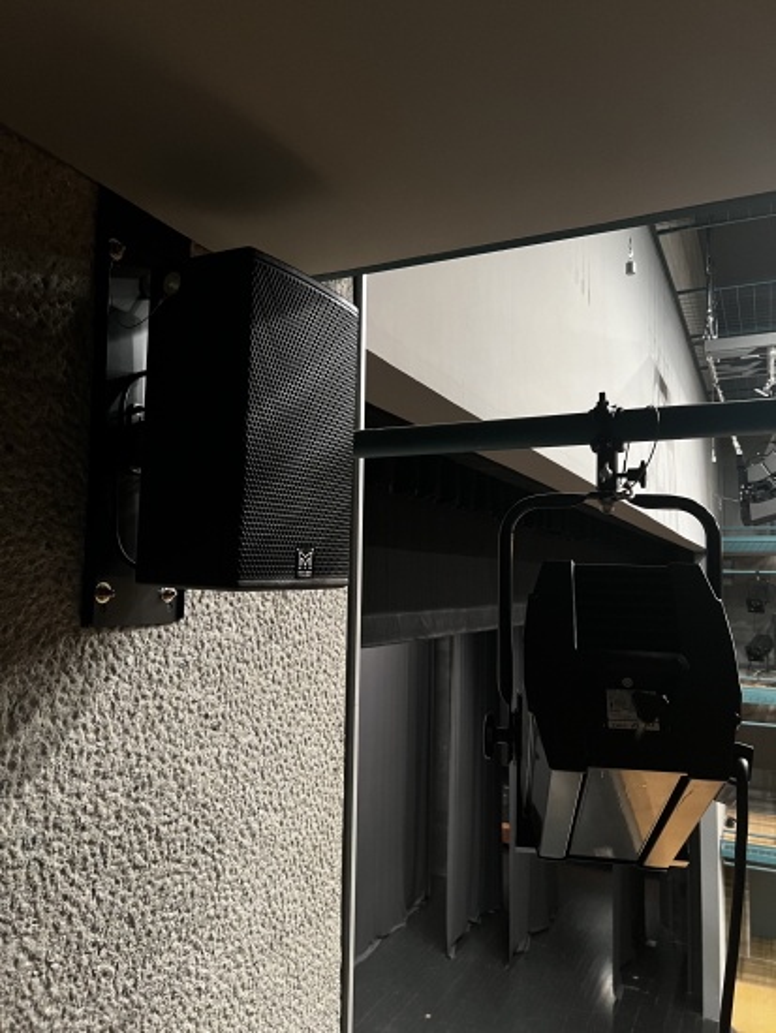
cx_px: 388
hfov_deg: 53.1
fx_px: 777
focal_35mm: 26
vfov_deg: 67.3
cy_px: 516
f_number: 1.5
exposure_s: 1/33
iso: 500
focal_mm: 5.7
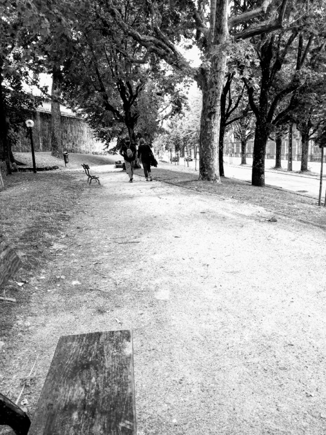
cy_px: 218
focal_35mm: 27
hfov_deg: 51.4
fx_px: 339
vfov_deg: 65.3
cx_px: 163
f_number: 1.8
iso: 32
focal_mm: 4
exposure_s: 1/101
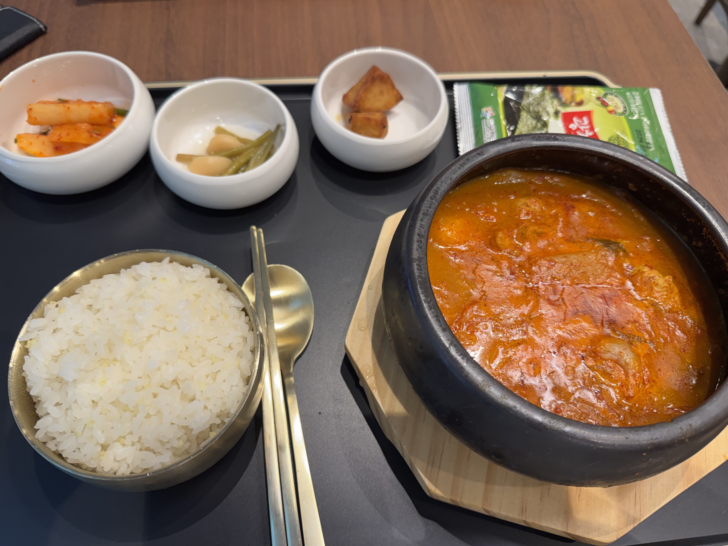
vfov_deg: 54.9
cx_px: 351
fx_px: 526
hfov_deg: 69.4
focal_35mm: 25
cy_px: 272
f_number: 1.78
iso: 125
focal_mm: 6.76
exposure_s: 1/120
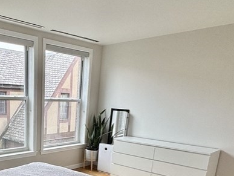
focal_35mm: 37
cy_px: 166
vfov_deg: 35.8
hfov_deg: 47.1
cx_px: 43
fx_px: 250
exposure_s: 1/120
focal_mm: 2.22
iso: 64
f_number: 2.2
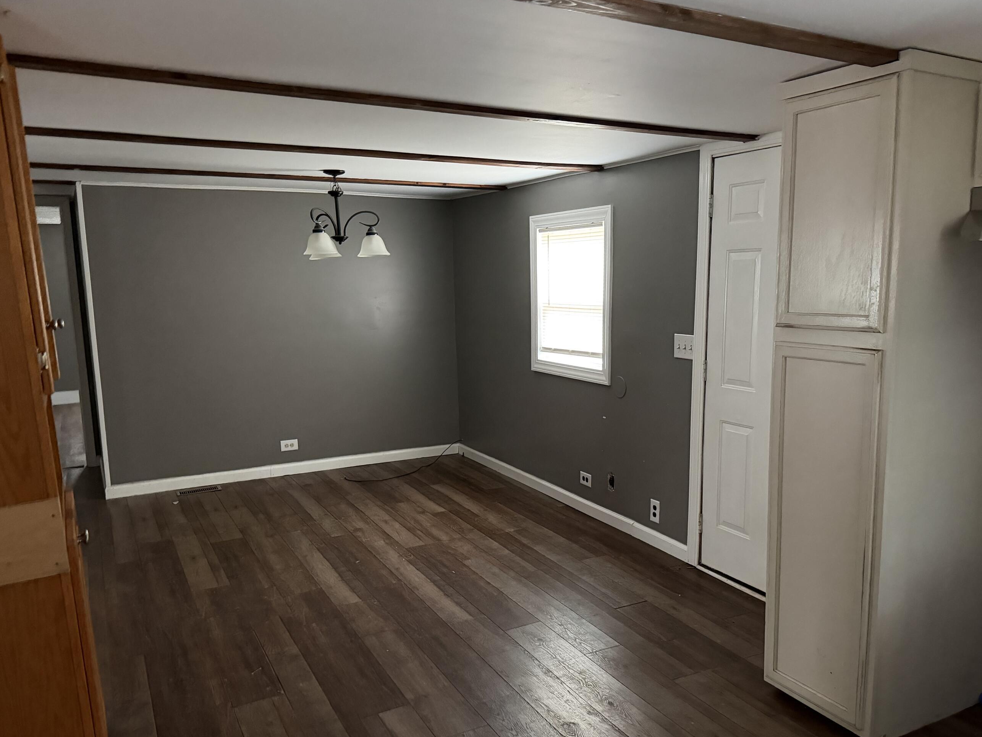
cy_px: 408
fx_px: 794
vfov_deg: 49.7
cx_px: 555
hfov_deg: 63.2
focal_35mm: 28
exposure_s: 1/33
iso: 1000
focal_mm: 6.76
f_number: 1.78
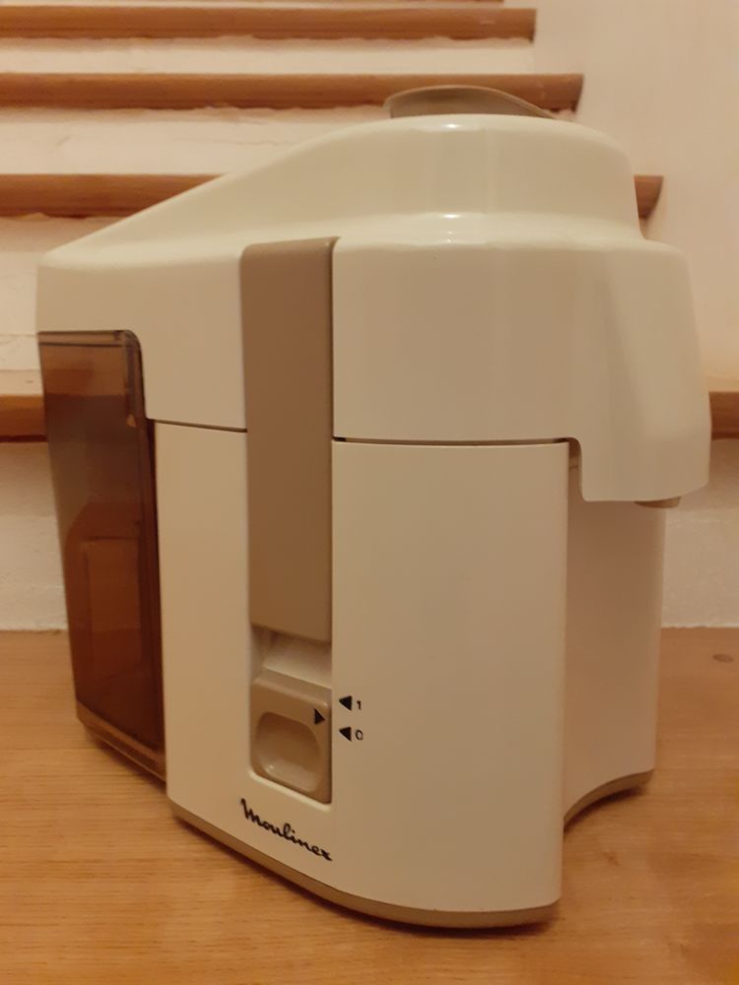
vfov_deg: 65.3
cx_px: 370
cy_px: 492
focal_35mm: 27
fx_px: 769
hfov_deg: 51.4
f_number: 1.9
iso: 320
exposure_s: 1/25
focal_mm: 3.6
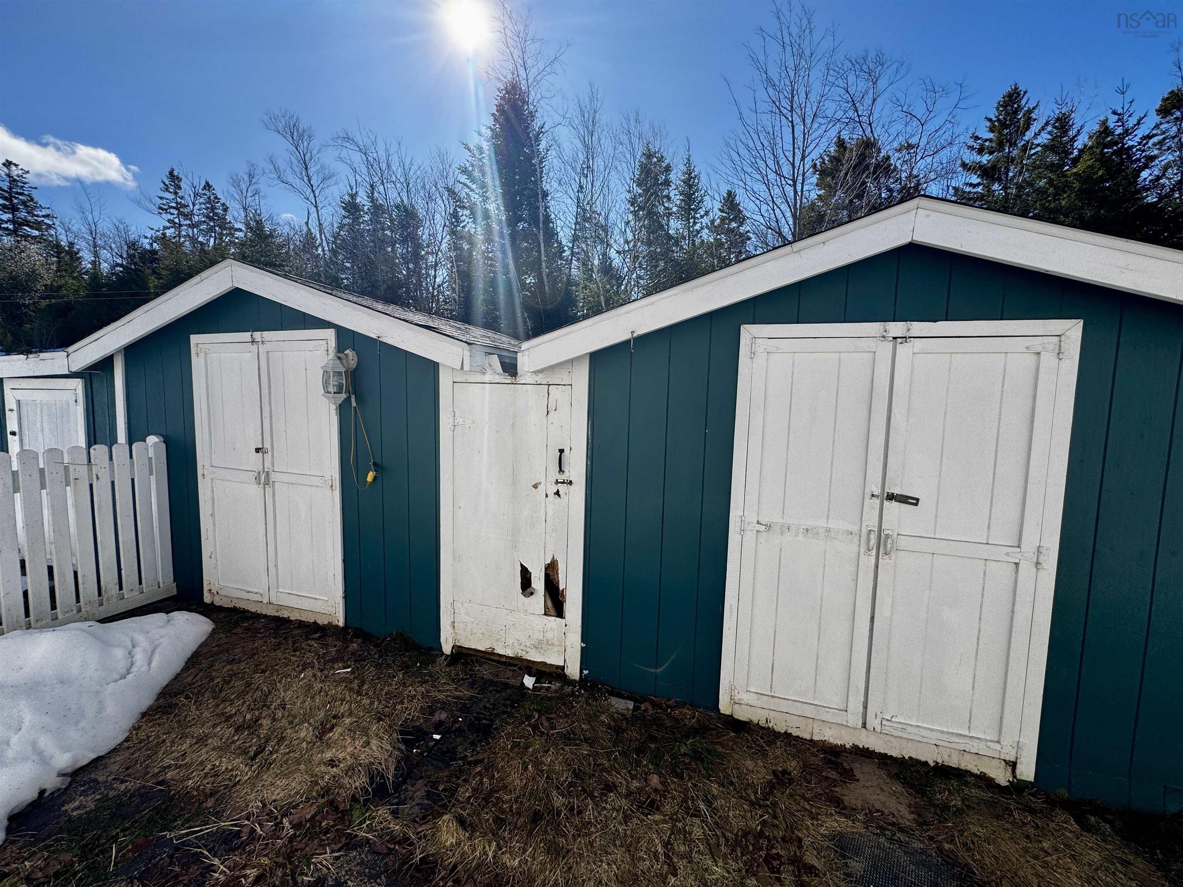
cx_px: 592
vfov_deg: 85.7
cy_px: 444
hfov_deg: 102.1
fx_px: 478
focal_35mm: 14
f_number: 2.2
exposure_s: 1/1748
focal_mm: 2.22
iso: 40
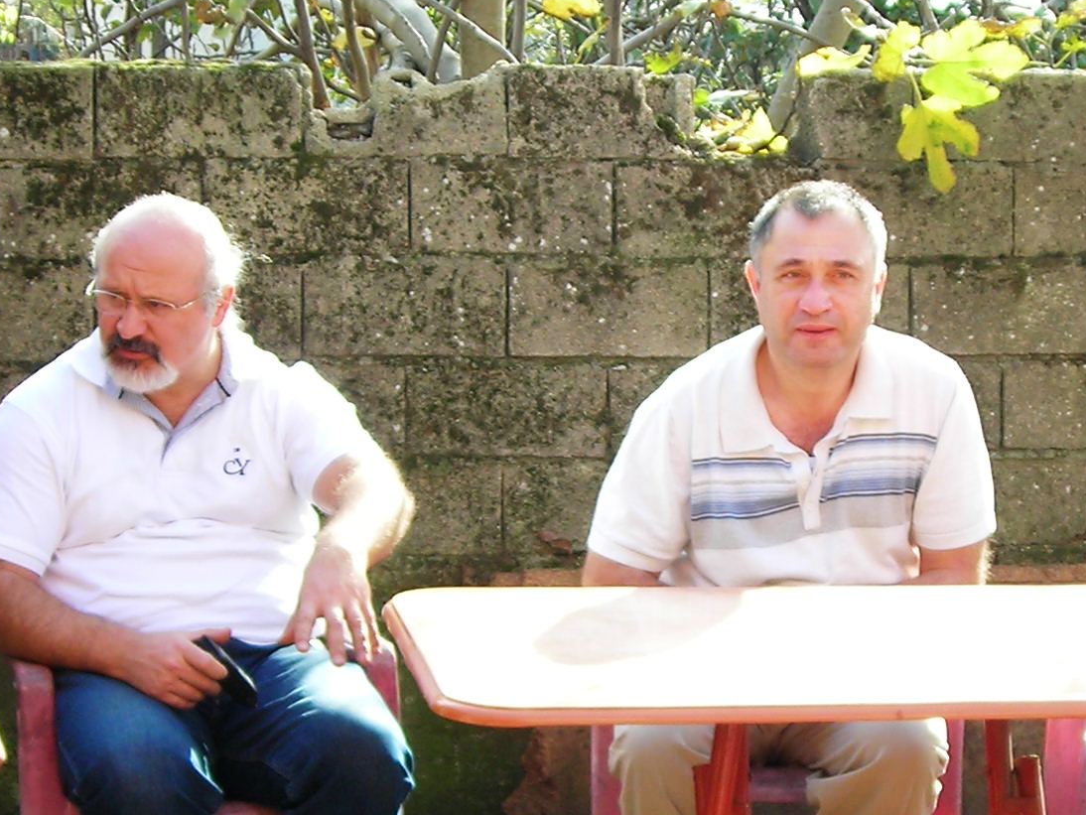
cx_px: 739
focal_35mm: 90
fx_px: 2824
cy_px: 660
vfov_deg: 16.3
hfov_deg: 21.7
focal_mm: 6.3
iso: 50
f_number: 3.2
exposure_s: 1/72.4
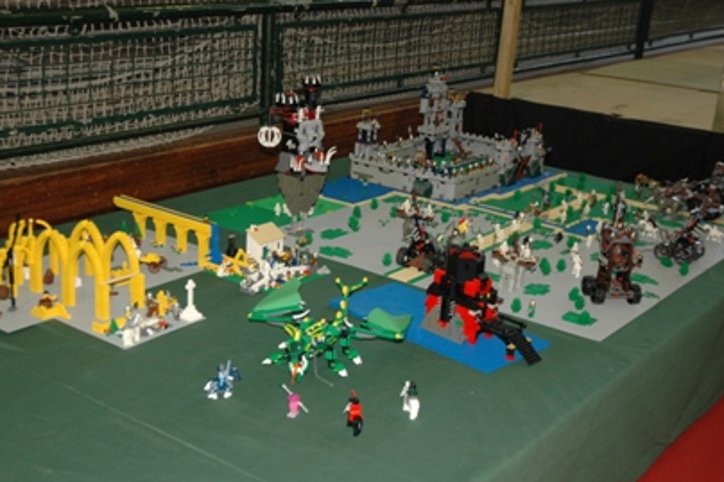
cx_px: 328
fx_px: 1036
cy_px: 244
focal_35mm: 52
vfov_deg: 26.2
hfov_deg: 38.5
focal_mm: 31
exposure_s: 1/60
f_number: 4
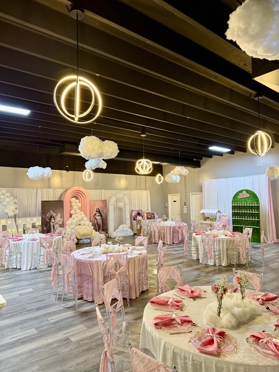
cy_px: 186
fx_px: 258
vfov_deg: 71.6
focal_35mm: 24
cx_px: 140
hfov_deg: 56.8
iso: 400
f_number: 1.78
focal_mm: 6.76
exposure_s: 1/60
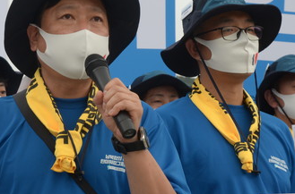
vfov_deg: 11.8
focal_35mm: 115
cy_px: 60
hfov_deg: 17.8
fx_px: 939
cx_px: 81
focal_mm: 42
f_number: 5
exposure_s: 1/100
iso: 400
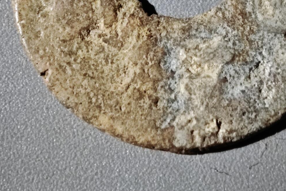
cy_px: -4
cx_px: 185
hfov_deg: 9.8
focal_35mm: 209
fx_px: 1661
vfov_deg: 6.6
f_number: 2
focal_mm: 9
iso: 400
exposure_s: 1/100
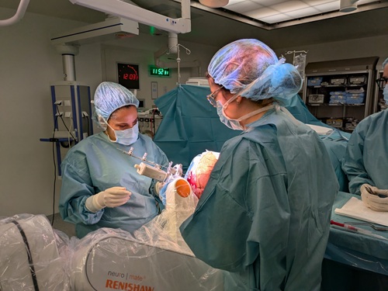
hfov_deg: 69.4
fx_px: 280
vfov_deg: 54.9
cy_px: 146
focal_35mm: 25
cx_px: 194
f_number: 1.89
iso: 86
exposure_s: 1/265
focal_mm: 5.43
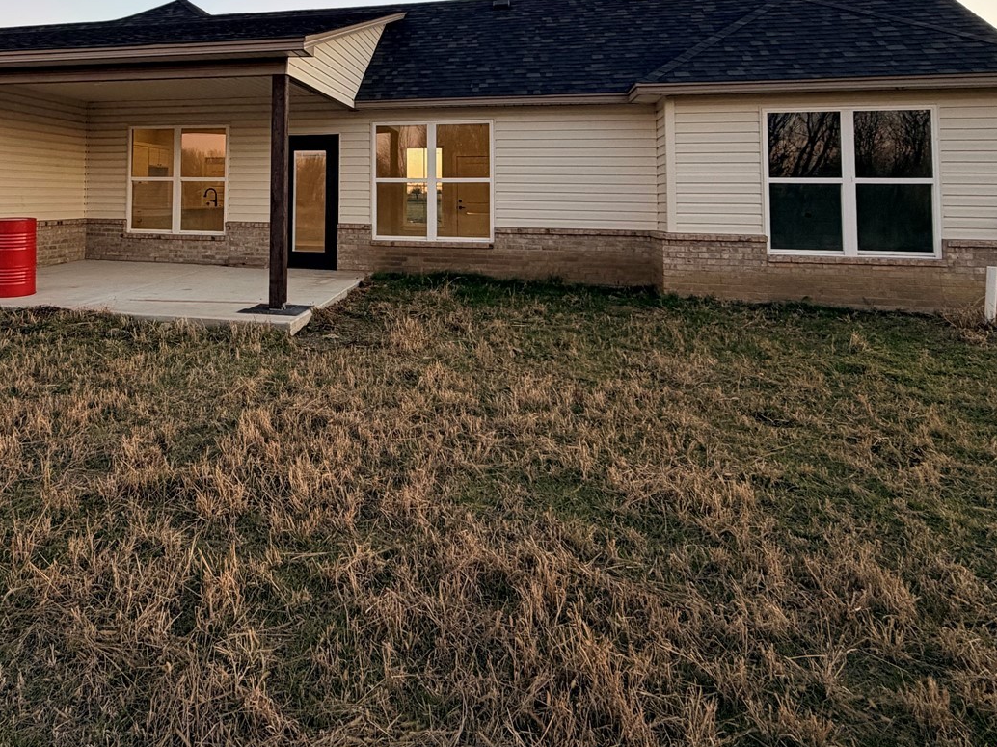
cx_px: 308
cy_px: 156
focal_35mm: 26
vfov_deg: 50.1
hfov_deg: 65.0
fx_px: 749
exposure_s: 1/121
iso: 80
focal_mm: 2.22
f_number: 2.2
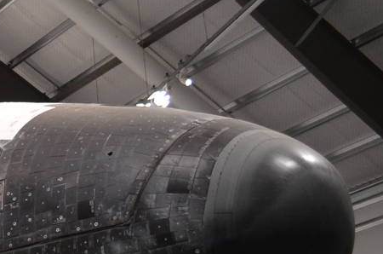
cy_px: 267
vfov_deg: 13.9
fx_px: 1019
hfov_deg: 18.0
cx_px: -259
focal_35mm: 96
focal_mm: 18
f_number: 4
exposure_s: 1/60
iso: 800
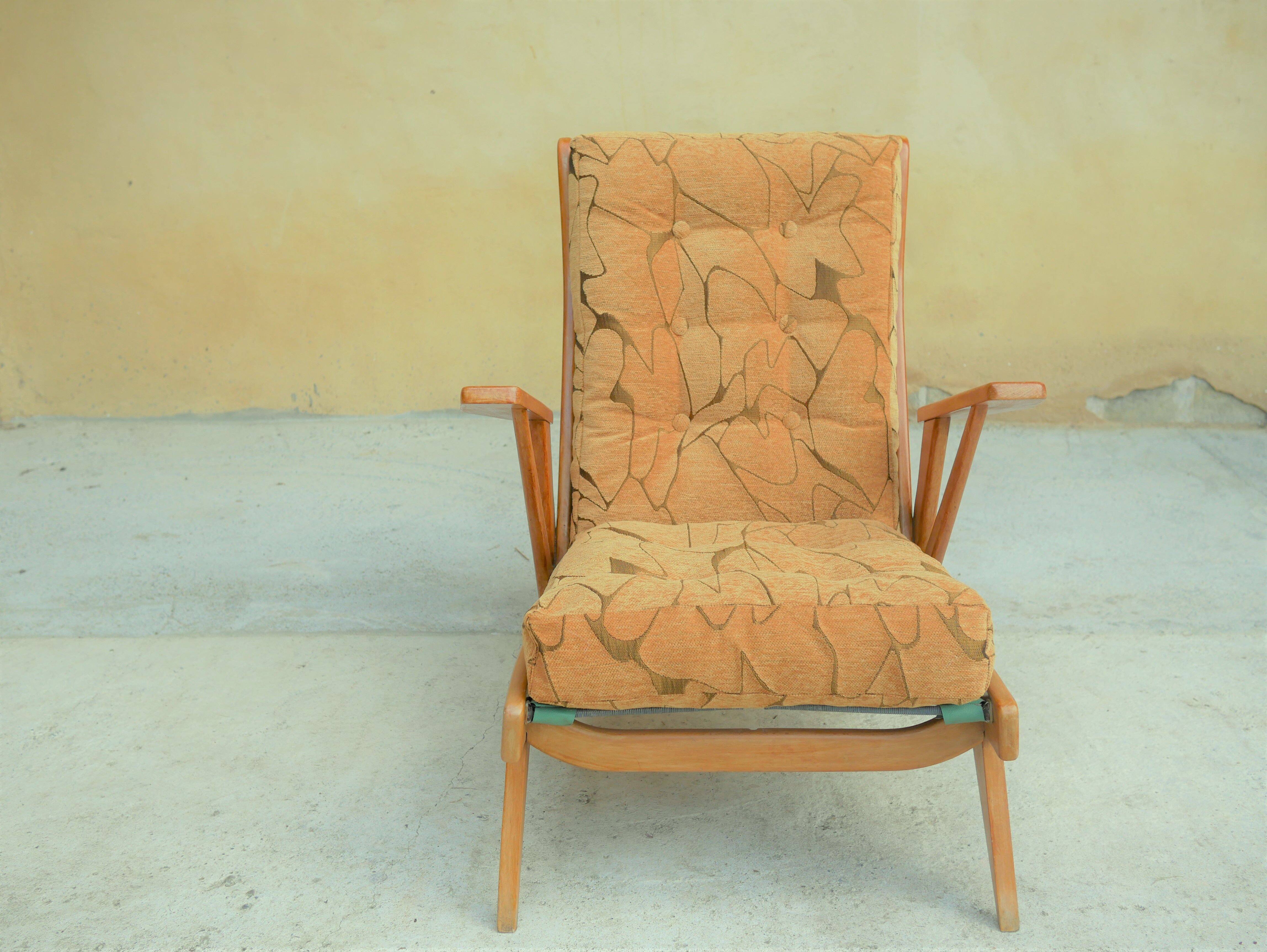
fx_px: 1465
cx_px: 634
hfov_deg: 46.8
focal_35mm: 40
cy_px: 476
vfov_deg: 36.0
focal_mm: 20
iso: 200
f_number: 3.2
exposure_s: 1/320
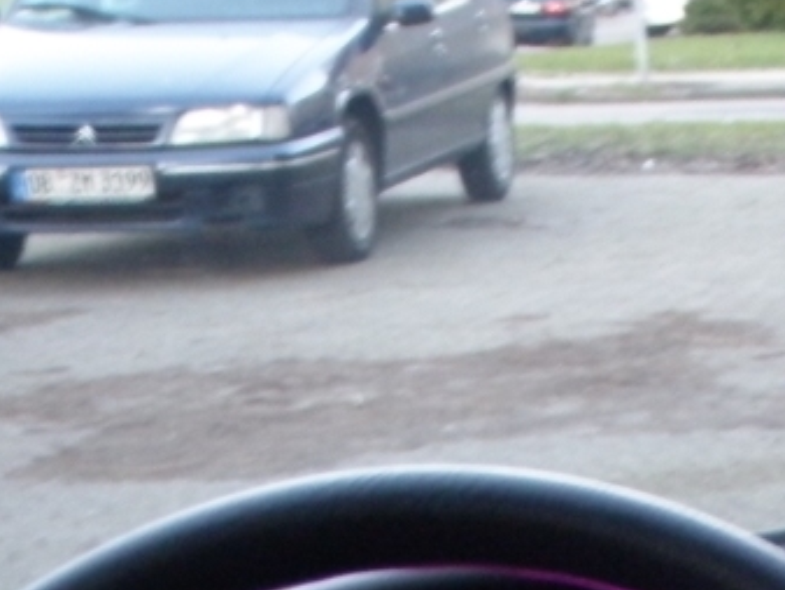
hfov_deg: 12.2
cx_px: 1123
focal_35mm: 155
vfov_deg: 9.3
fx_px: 3516
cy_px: 868
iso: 400
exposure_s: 1/4
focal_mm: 9.1
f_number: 4
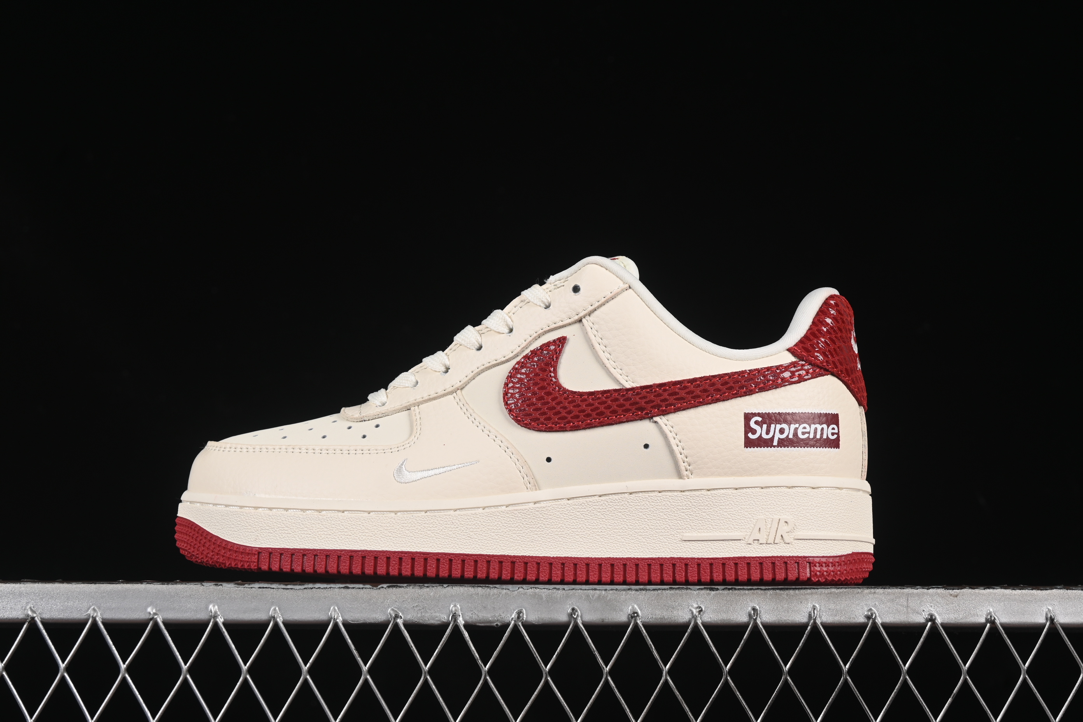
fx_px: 2256
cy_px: 361
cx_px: 542
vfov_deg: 18.2
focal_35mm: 75
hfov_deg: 27.0
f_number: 8
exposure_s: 1/80
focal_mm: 50
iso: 160
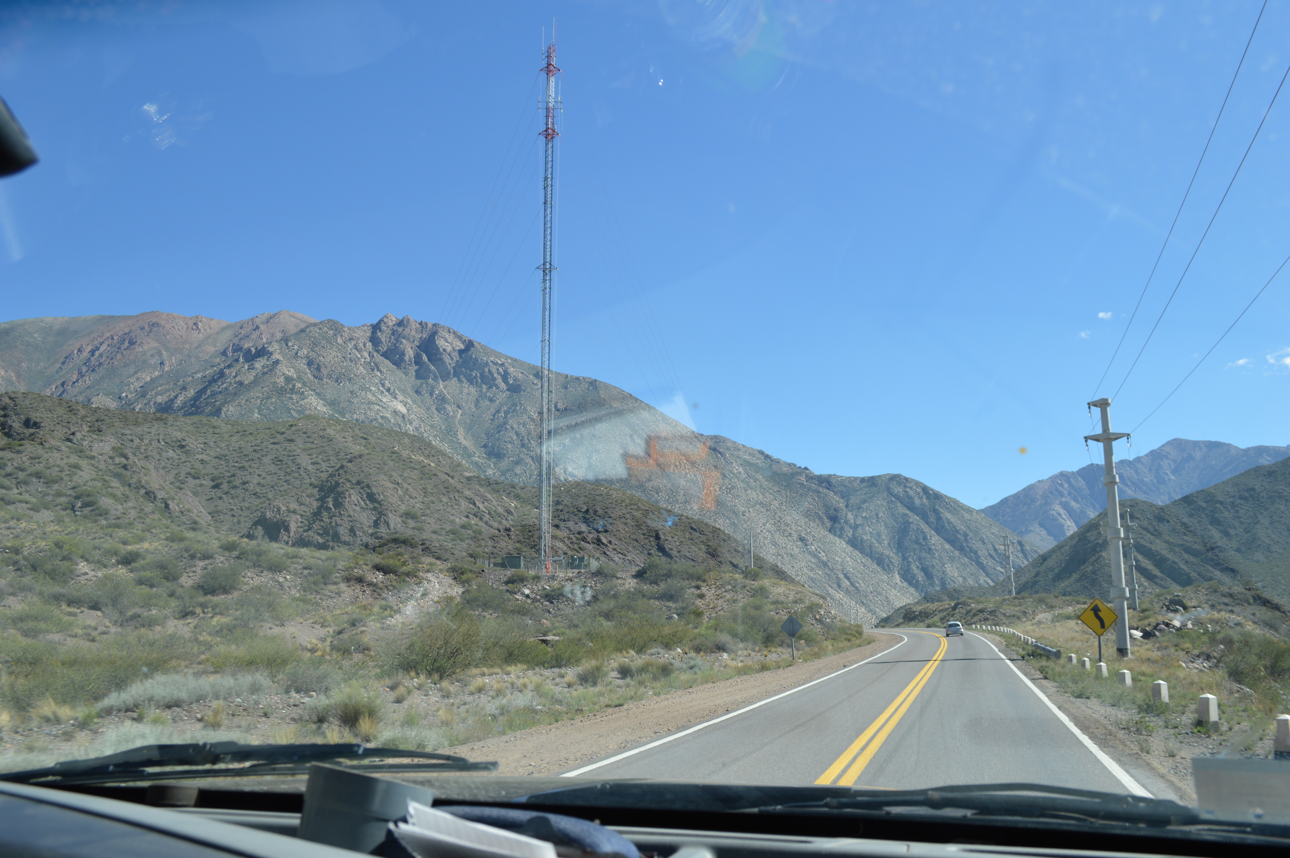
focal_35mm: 30
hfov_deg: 62.0
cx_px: 645
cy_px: 429
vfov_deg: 43.5
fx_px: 1074
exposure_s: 1/200
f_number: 7.1
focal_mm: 20
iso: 100
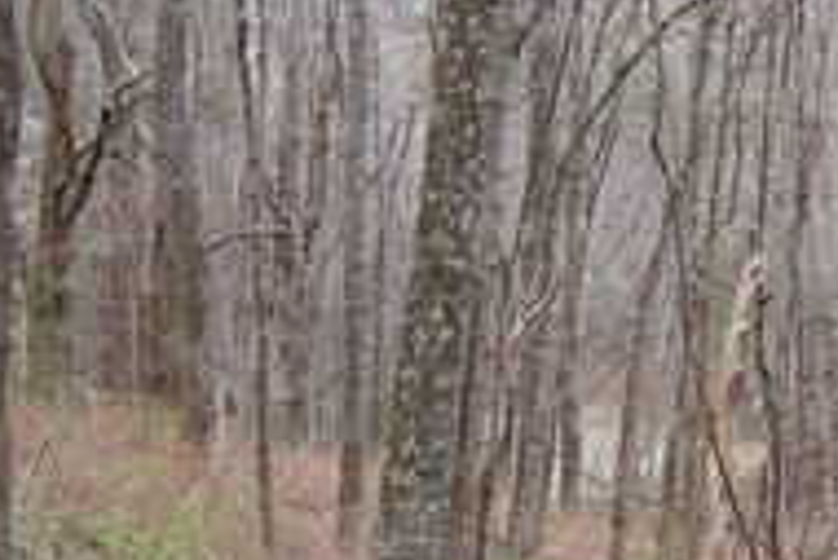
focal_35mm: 87
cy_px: 401
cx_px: 565
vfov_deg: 15.7
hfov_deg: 23.3
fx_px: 2027
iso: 100
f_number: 5
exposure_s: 1/50
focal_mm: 22
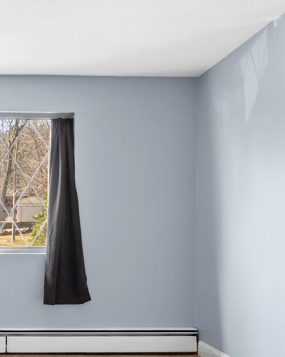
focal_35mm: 49
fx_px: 517
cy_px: 234
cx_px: 8
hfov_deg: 29.1
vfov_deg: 37.7
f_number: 8
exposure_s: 1.6
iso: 100
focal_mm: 12
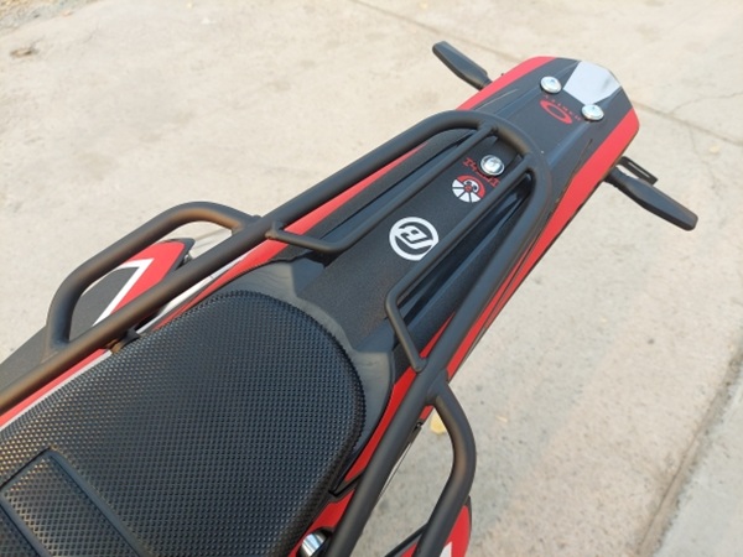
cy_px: 278
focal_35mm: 24
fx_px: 515
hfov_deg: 71.6
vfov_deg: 56.8
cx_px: 372
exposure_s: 1/149
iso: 40
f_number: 1.8
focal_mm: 5.23
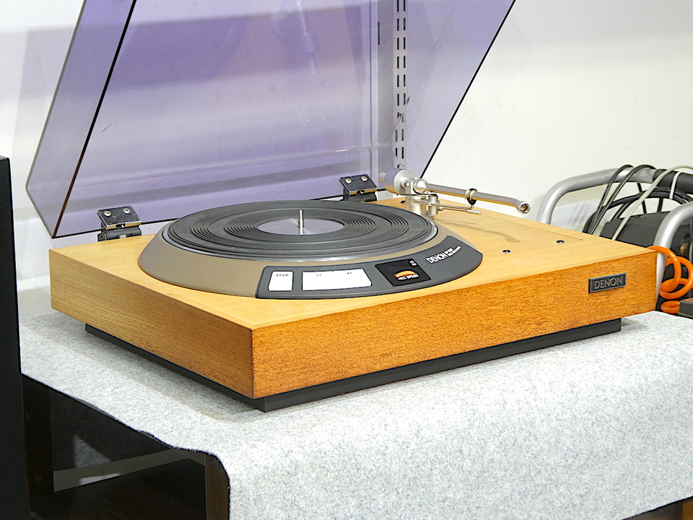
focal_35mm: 79
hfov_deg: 24.7
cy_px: 260
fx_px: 1582
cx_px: 346
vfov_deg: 18.7
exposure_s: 1/6
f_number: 4.7
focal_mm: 14.1
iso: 200
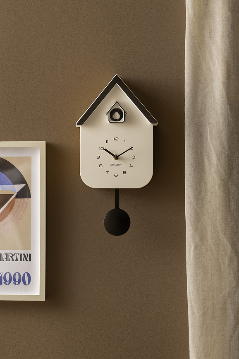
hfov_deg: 10.2
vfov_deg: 15.2
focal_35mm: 135
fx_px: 1344
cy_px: 180
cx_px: 120
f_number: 4
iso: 31
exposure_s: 1/125
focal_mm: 135
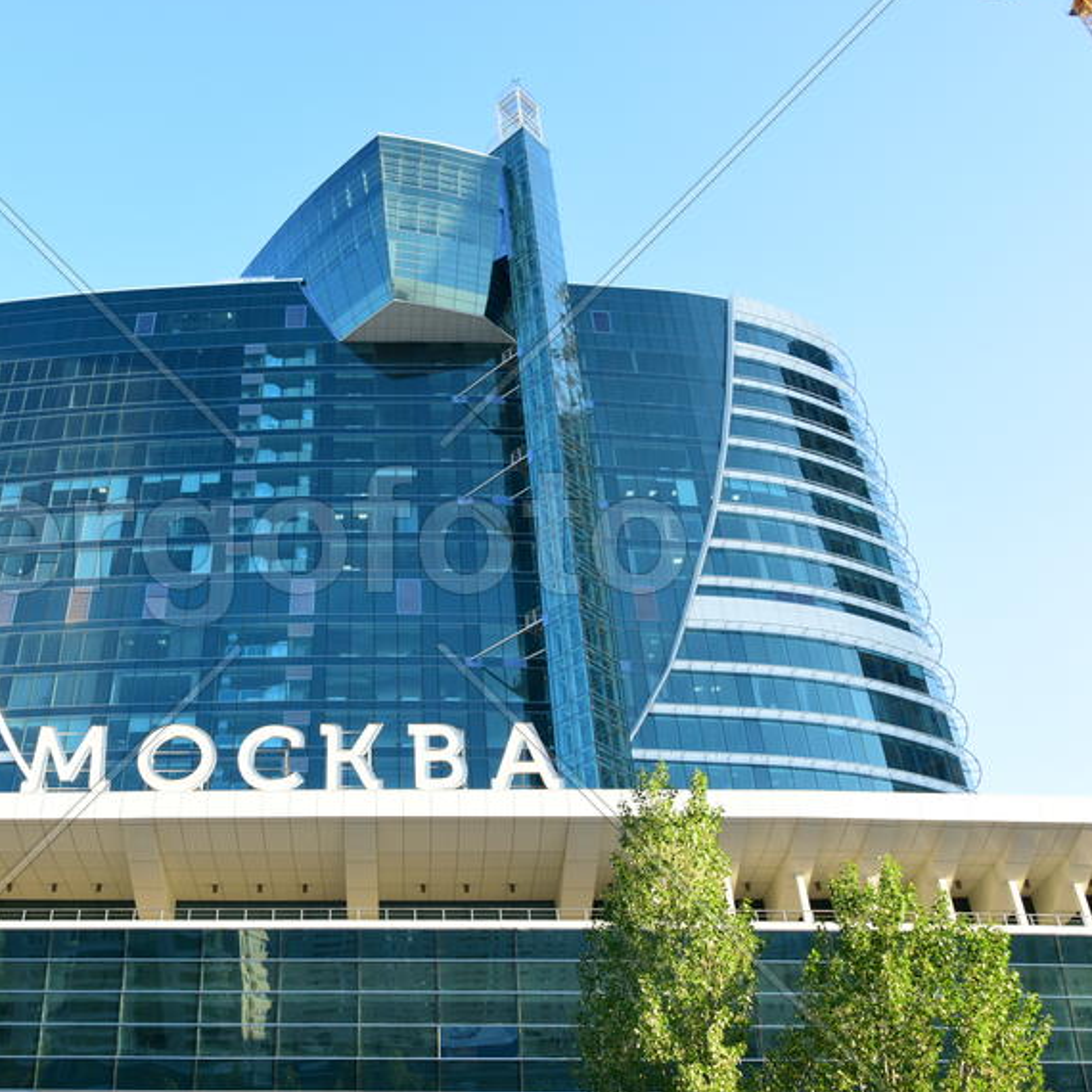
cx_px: 339
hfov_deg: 46.3
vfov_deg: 47.2
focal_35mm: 35
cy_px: 546
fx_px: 1249
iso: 100
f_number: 8
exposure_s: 1/20
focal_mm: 18
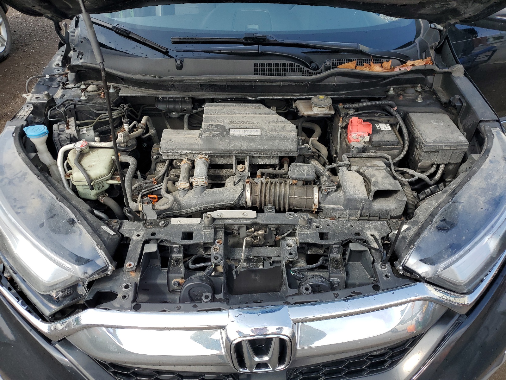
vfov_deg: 53.1
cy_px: 190
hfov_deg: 67.3
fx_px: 380
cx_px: 253
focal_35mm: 26
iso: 50
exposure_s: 1/1250
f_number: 1.5
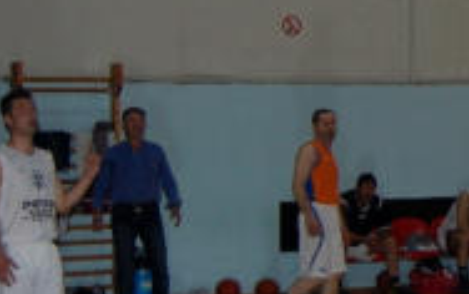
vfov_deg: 9.2
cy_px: 52
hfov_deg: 13.8
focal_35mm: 143
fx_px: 1830
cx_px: 671
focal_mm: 22
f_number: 3.8
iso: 400
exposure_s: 1/60
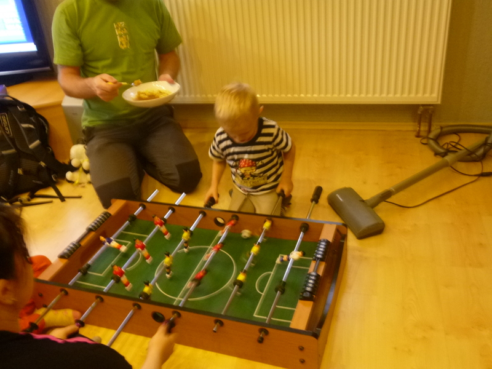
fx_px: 441
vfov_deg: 45.4
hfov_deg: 58.4
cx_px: 246
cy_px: 184
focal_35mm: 31
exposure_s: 1/4
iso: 400
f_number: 3.4
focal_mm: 5.6
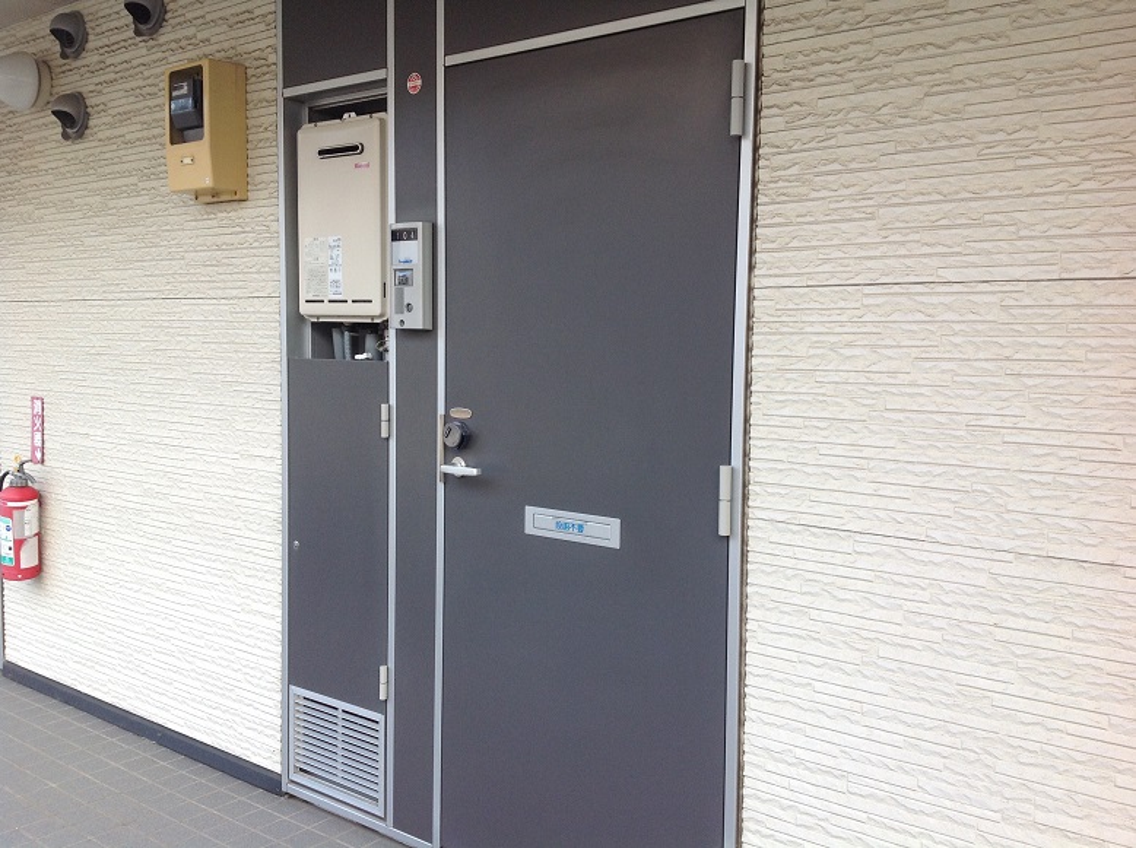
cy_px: 424
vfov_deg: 40.6
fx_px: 1147
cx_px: 568
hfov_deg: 52.7
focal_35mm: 35
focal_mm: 4.28
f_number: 2.4
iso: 50
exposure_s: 1/125
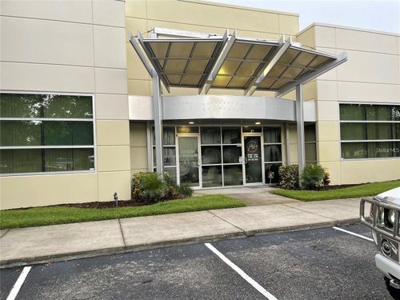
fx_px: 300
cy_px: 150
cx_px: 200
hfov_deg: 67.3
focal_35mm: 26
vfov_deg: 53.1
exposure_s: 1/121
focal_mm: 4.2
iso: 40
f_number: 1.6
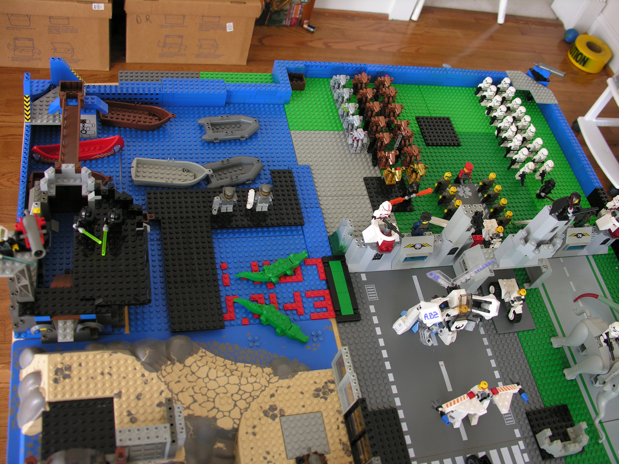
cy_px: 232
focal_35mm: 35
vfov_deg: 40.7
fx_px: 626
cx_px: 310
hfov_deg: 52.6
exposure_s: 1/6.8
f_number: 2.8
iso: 50
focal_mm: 8.9
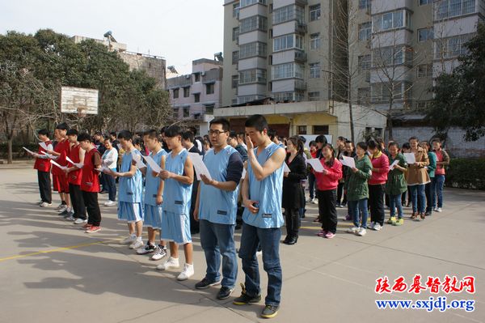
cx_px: 242
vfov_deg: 47.9
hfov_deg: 67.4
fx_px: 363
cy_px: 162
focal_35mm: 27
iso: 100
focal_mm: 18
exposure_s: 1/80
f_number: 10
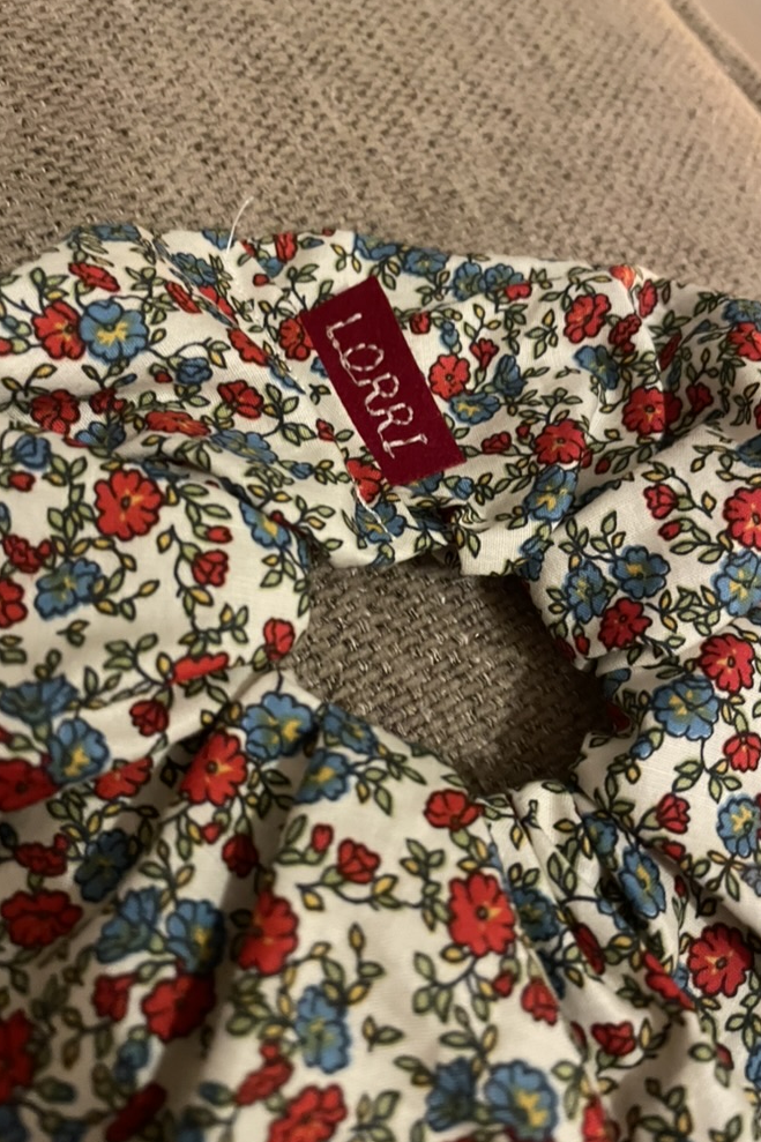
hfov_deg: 46.4
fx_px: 888
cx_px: 385
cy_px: 559
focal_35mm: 28
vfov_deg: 65.5
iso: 800
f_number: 1.6
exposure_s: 1/30
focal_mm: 4.2
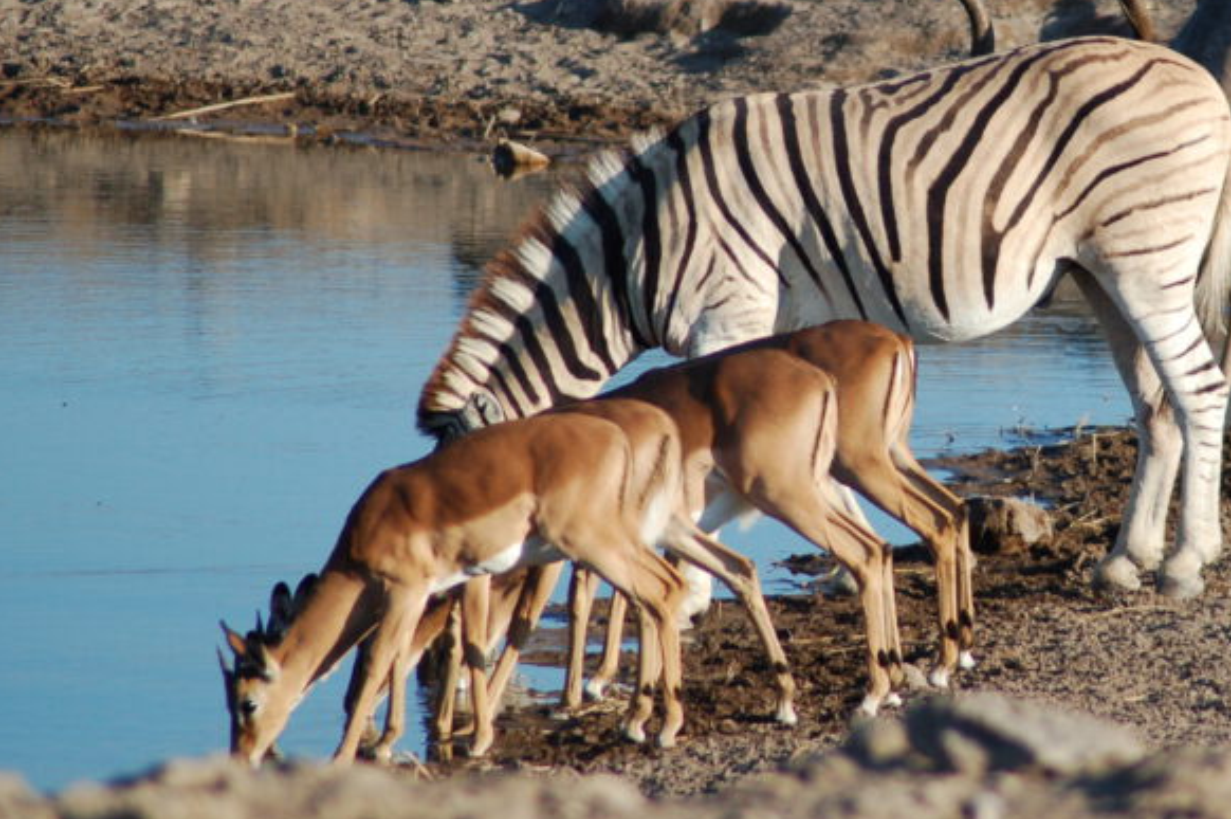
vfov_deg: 2.4
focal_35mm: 581
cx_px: 994
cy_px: 299
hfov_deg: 3.6
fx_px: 19850
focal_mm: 220
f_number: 5
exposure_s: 1/1250
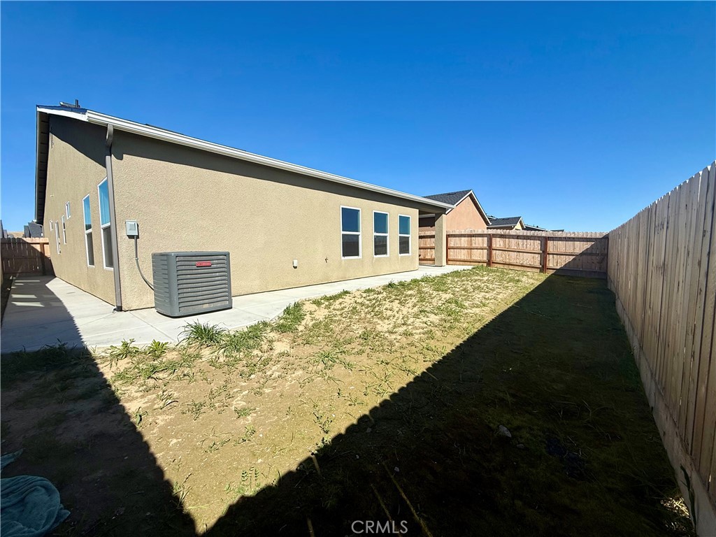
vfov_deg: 85.7
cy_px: 268
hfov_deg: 102.1
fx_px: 290
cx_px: 358
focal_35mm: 14
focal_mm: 2.22
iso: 50
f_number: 2.2
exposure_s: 1/3289
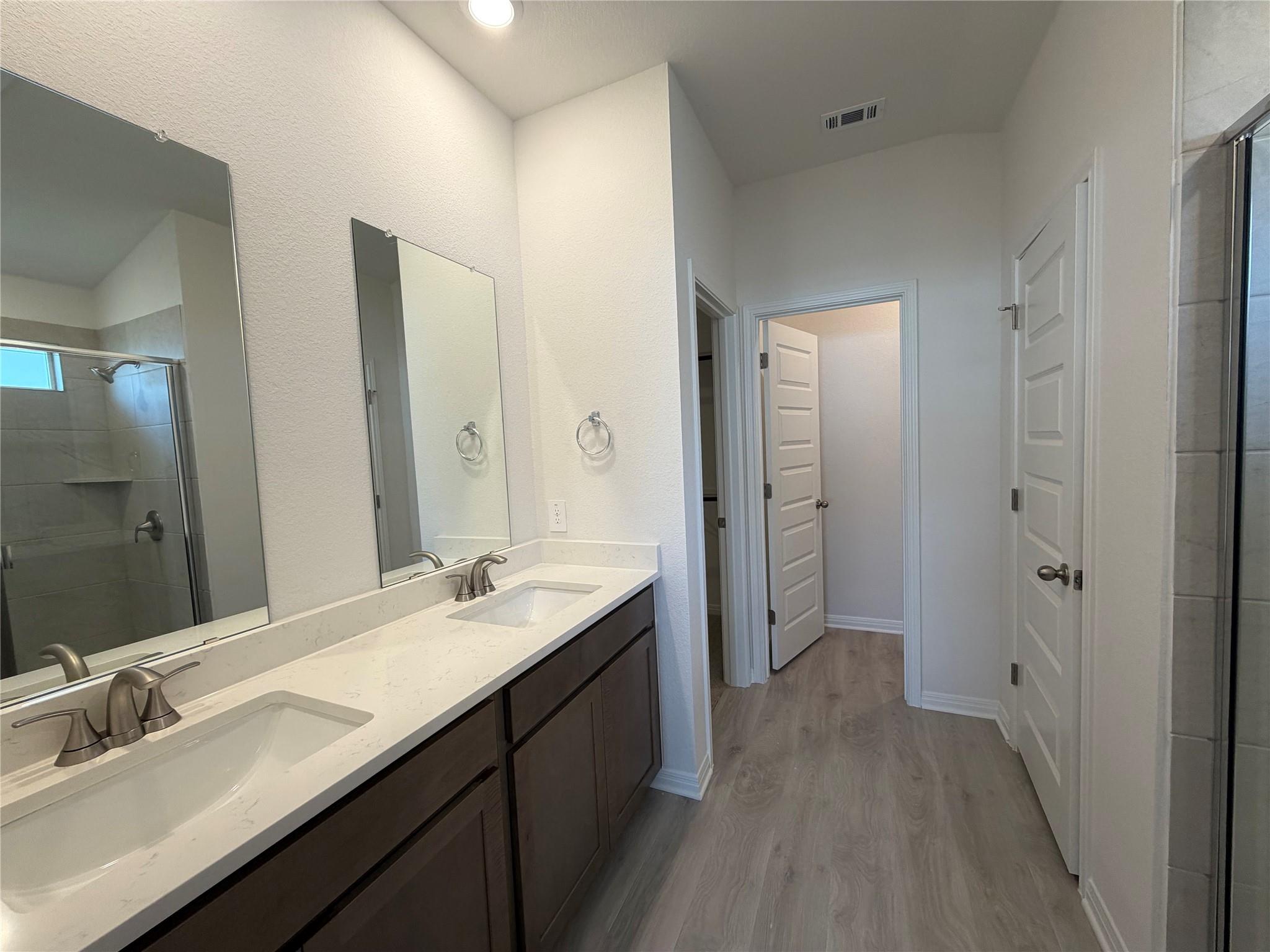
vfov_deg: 85.7
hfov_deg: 102.1
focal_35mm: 14
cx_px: 635
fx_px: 514
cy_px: 476
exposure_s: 1/120
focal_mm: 2.22
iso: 160
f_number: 2.2
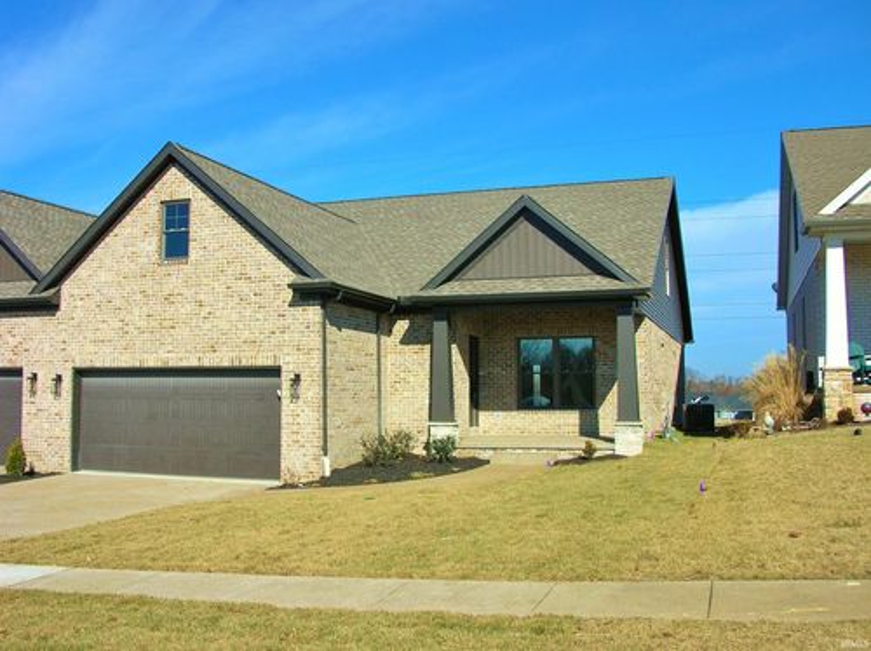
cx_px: 436
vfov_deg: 39.6
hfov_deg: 51.4
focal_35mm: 36
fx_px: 905
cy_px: 326
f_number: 3.7
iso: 50
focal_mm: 6
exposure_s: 1/668
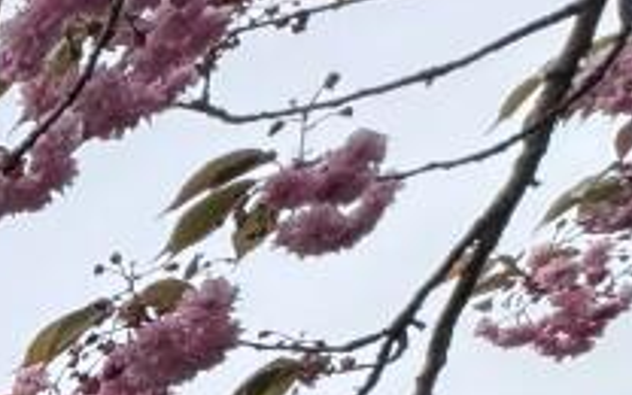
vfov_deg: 13.2
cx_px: -863
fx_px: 1257
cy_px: 960
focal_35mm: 73
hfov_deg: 15.5
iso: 40
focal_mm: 2.22
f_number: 2.2
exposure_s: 1/615
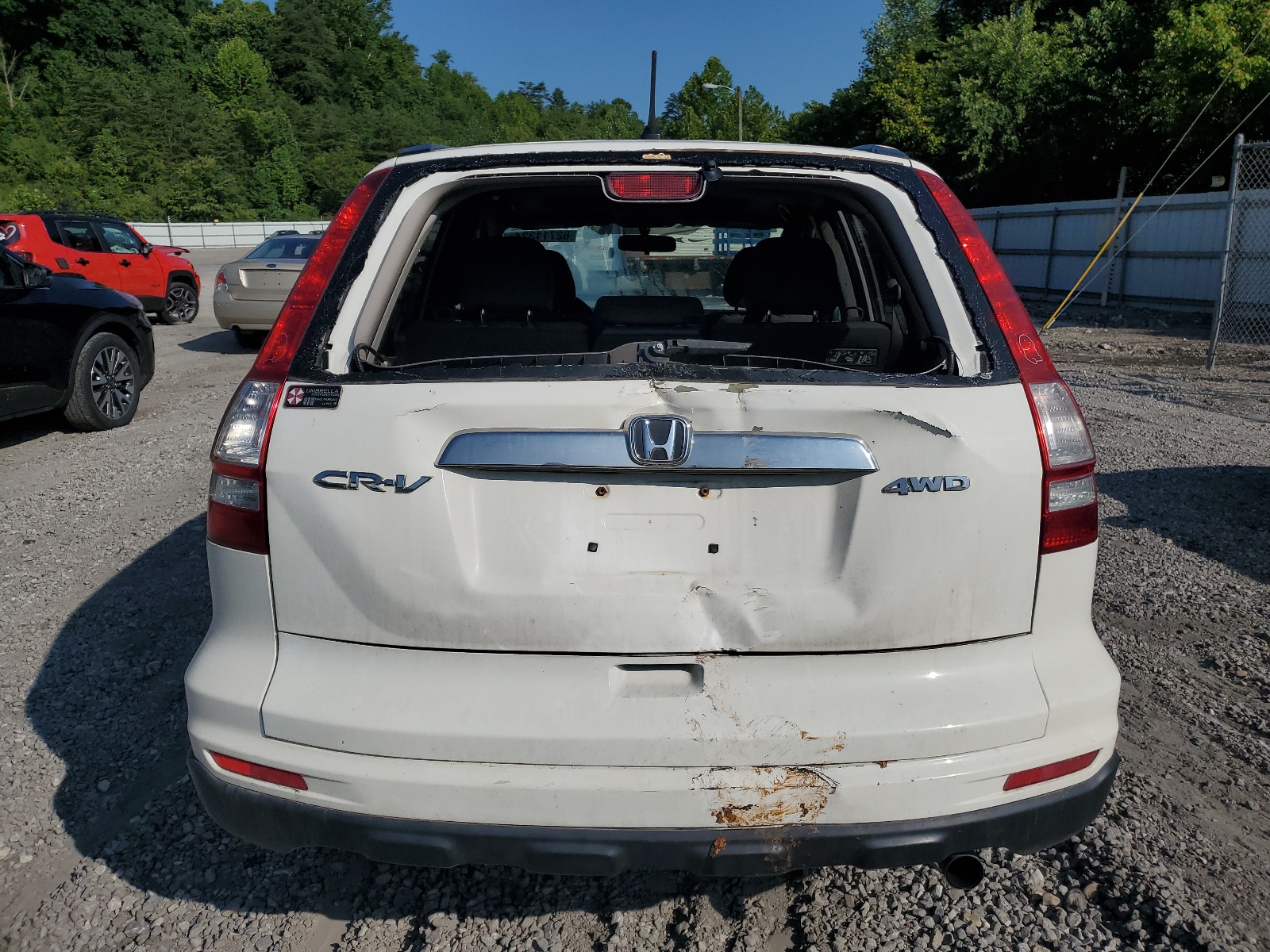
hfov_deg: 67.3
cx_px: 635
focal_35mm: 26
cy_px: 476
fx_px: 954
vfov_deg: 53.1
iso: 52
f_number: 1.5
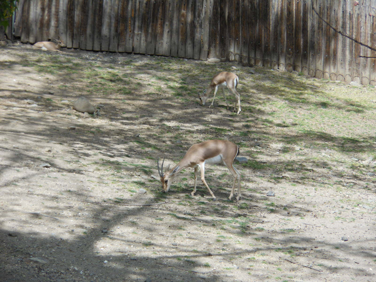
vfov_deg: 7.6
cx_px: 188
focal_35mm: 196
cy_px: 141
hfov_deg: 10.1
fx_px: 2129
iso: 80
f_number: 5.6
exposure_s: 1/200
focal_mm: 35
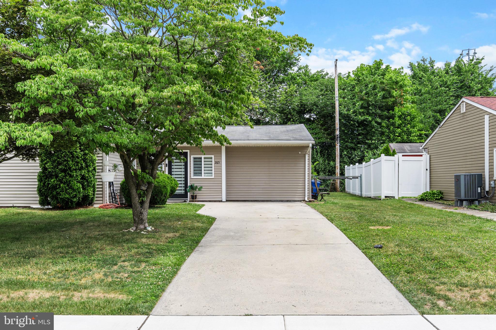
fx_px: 496
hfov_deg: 53.1
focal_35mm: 36
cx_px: 248
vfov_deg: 36.9
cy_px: 165
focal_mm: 24
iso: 250
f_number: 9
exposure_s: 1/400
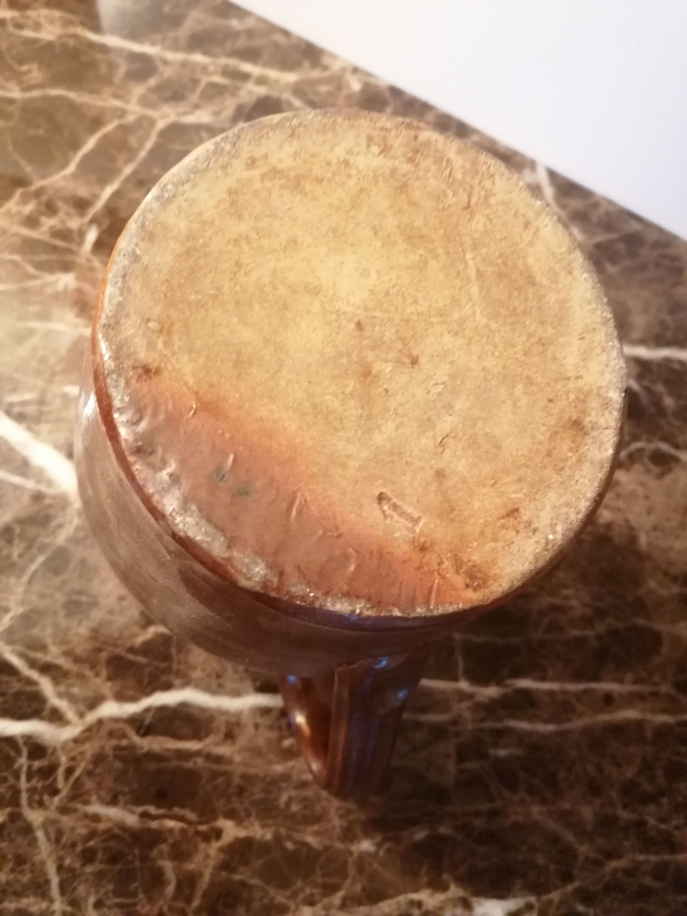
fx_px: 714
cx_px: 344
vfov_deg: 65.3
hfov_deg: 51.4
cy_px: 458
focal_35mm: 27
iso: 640
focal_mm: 3.95
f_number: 1.8
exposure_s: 1/16.7
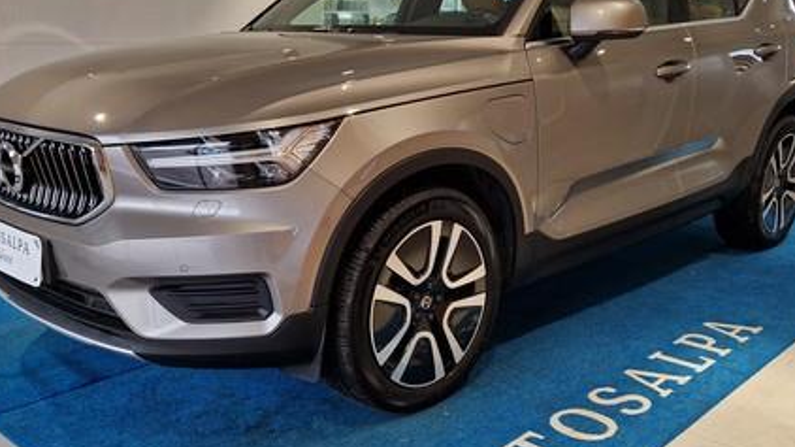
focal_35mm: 38
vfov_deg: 31.0
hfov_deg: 52.8
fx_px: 801
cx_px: 401
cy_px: 277
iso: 100
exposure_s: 1/180
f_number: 1.8
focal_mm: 5.4
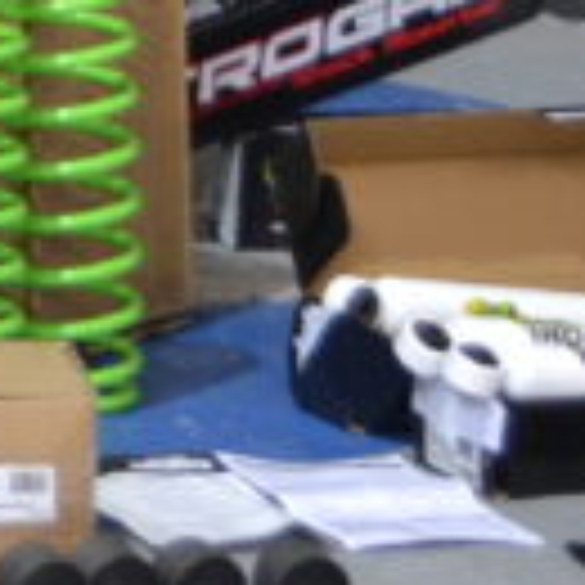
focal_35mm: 241
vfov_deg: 6.9
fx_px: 4608
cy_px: -731
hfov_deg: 6.8
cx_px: -860
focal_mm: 24
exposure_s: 1/60
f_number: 4
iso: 800
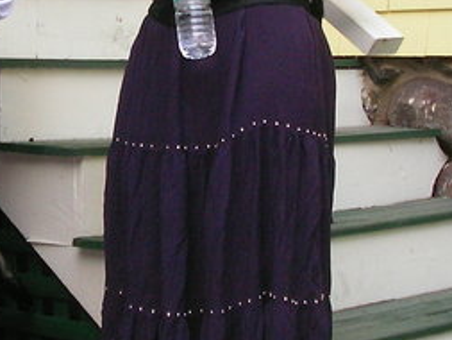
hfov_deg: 16.3
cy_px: 63
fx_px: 1568
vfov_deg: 12.3
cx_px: 88
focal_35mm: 120
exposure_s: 1/40
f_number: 3.5
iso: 101
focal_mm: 6.3
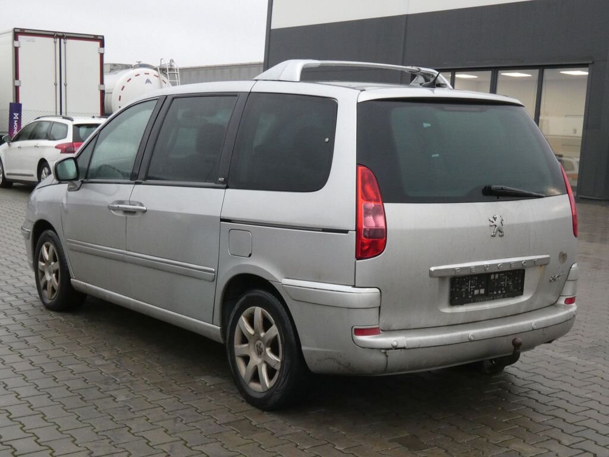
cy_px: 228
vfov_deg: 27.5
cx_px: 304
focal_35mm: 53
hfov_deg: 36.2
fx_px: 932
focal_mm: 9.5
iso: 500
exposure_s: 1/80
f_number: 5.6
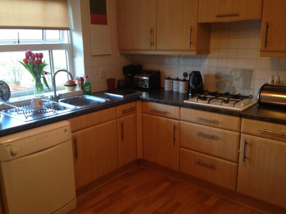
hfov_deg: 54.0
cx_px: 139
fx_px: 281
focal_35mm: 34
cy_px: 109
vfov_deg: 41.8
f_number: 2.4
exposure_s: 1/20
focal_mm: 4.12
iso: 80
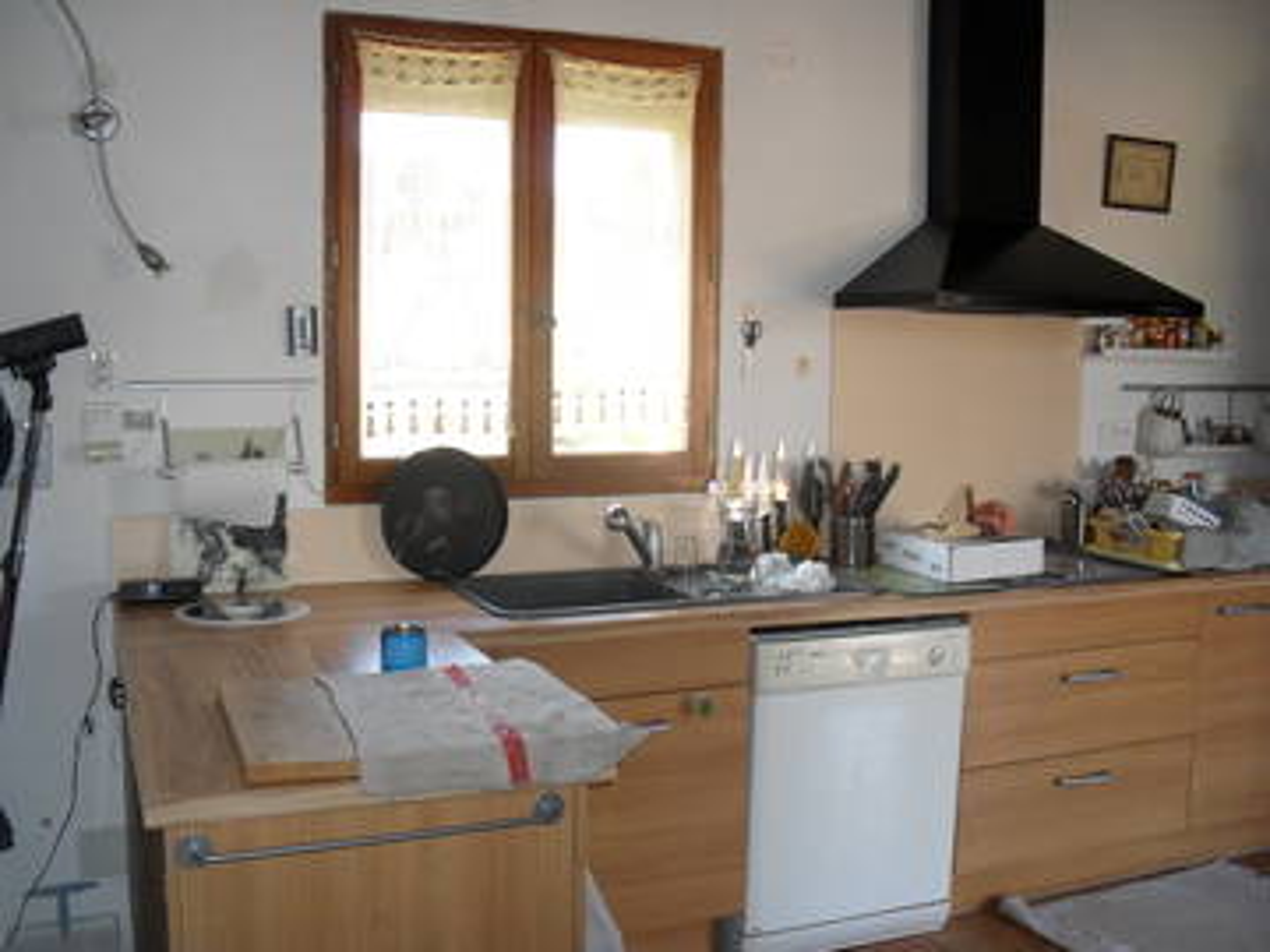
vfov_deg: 40.7
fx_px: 1284
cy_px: 476
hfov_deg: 52.6
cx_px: 635
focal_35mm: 35
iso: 200
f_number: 3.2
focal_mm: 6.3
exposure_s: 1/45
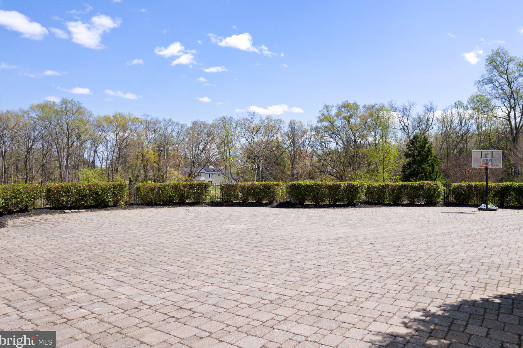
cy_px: 161
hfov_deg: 73.7
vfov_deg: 53.1
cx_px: 280
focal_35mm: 24
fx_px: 349
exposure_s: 1/2000
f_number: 2.8
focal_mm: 8.38
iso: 100
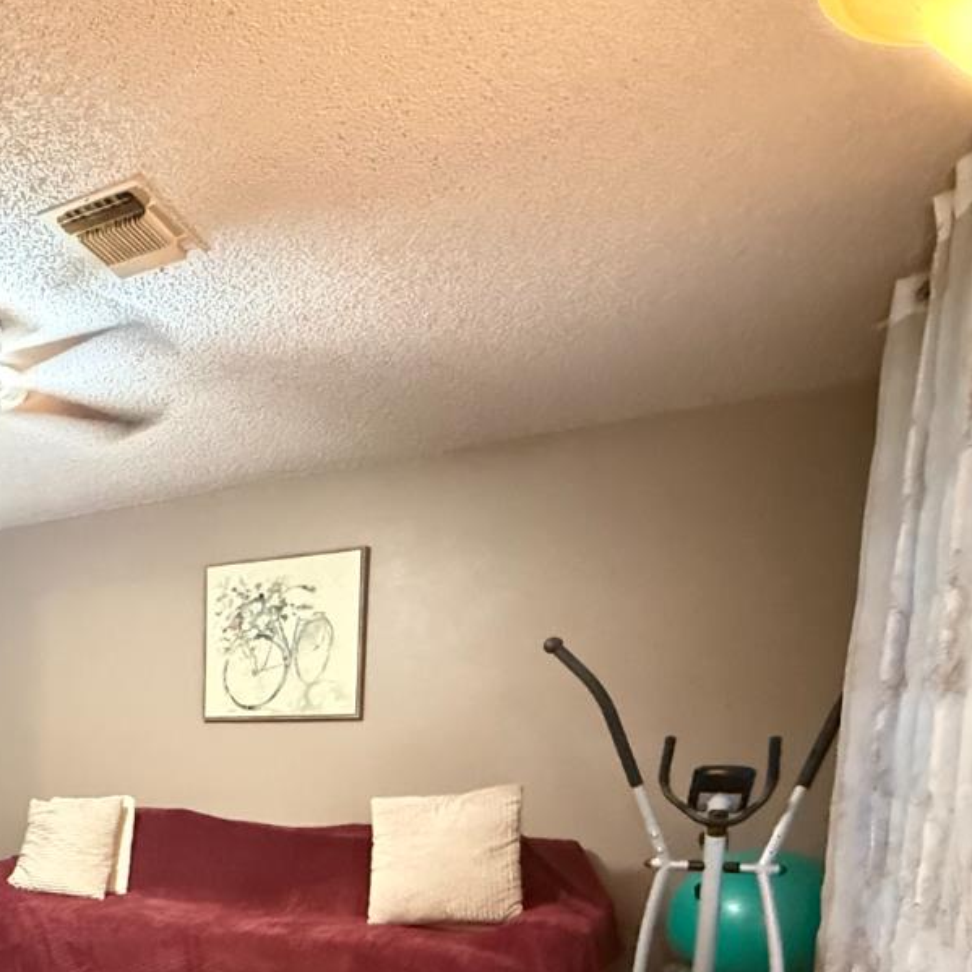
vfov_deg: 47.8
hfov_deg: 43.4
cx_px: -41
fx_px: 985
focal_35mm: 31
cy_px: 851
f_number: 2.2
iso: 2000
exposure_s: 1/30
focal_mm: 2.22
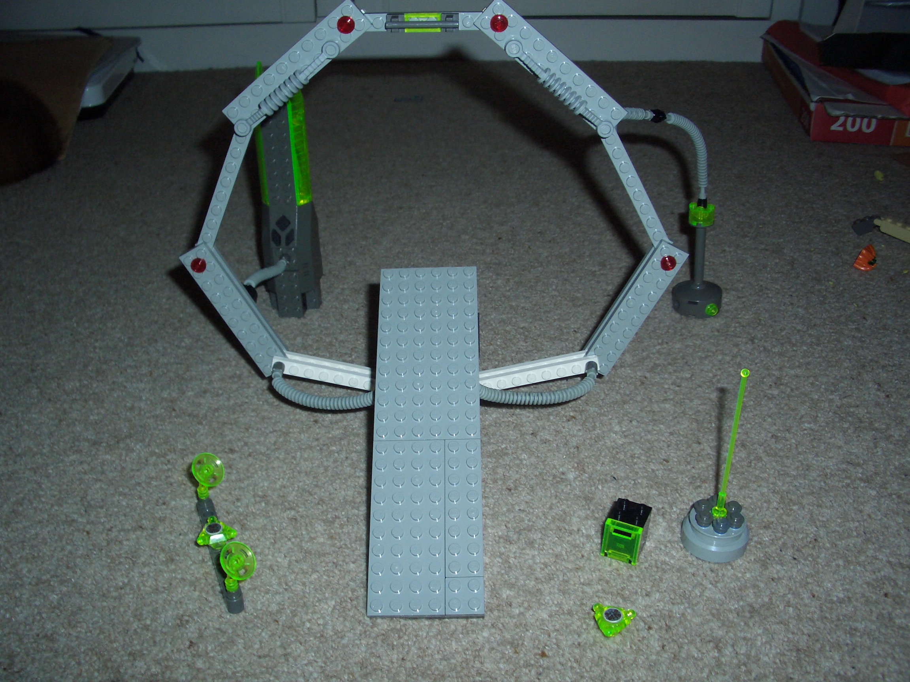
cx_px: 455
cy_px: 341
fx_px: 920
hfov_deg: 52.6
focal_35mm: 35
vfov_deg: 40.7
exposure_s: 1/60
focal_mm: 5.8
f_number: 4.3
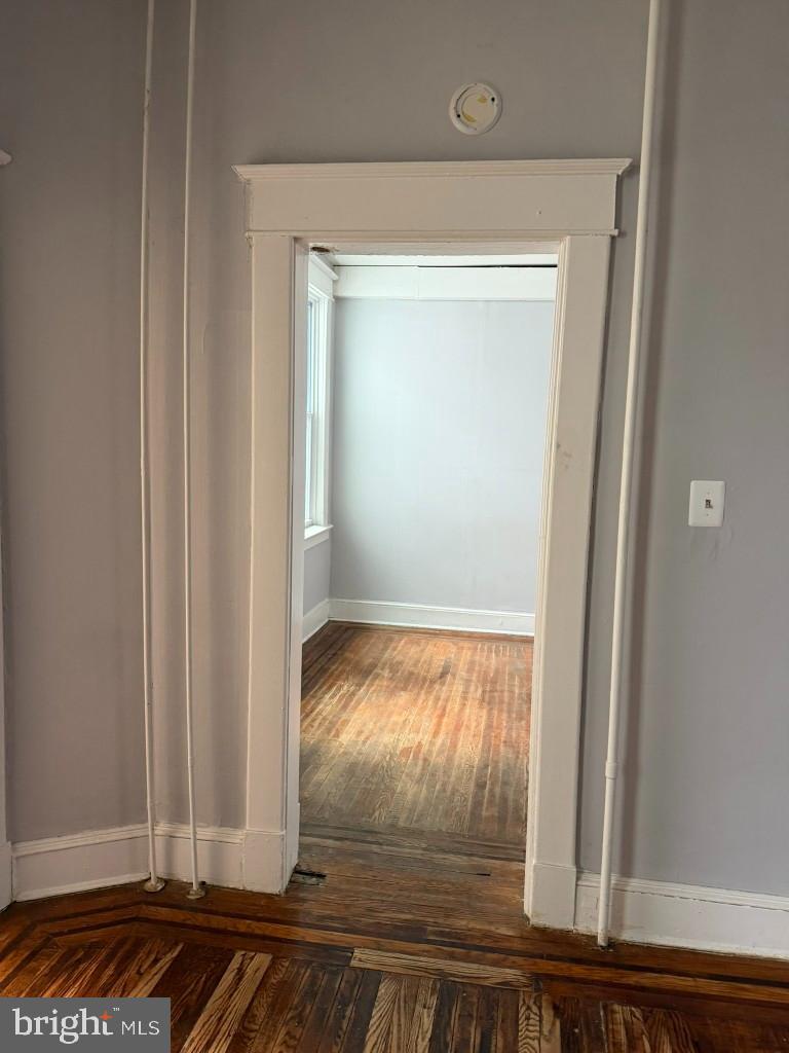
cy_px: 526
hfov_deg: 56.8
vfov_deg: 71.6
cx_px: 394
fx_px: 729
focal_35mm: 24
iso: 500
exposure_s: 1/60
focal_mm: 6.76
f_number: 1.78
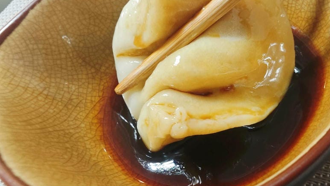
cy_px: 88
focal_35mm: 39
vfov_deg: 30.4
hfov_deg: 49.1
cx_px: 256
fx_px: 341
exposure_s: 1/30
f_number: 1.8
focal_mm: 2.03
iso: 200
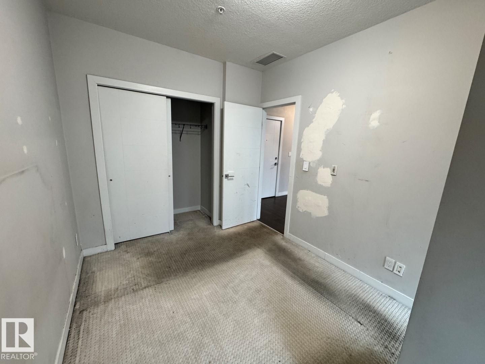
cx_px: 242
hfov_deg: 102.1
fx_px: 196
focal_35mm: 14
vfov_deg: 85.7
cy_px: 182
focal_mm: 2.22
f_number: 2.2
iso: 200
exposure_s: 1/60
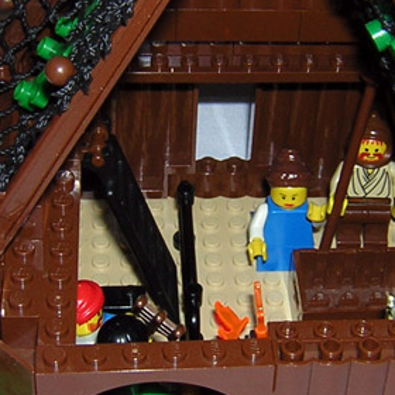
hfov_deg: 19.1
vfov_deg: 19.1
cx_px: 243
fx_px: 1175
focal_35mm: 91
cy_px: 157
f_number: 5.2
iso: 100
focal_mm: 4.7
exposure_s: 1/60.1
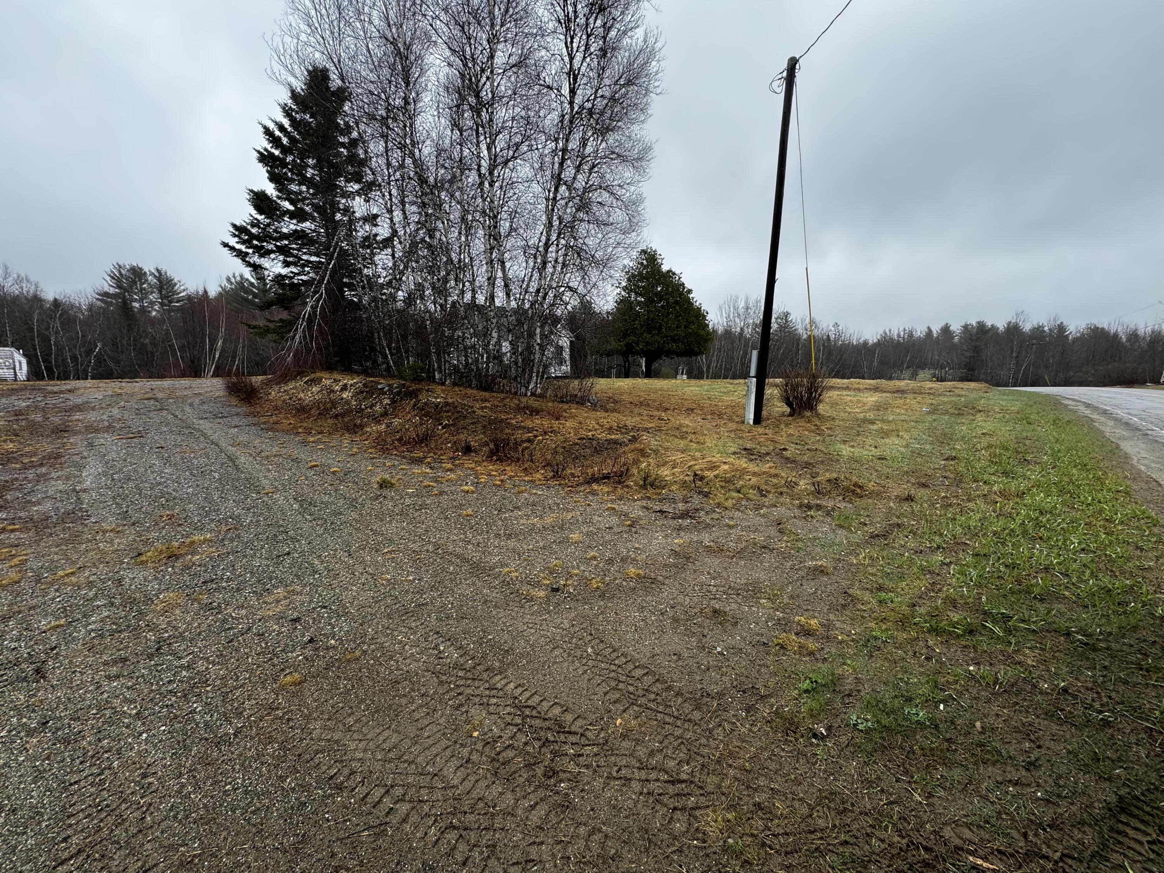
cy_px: 436
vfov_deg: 85.7
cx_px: 582
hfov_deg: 102.1
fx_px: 471
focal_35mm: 14
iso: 40
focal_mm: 2.22
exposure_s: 1/262
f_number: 2.2
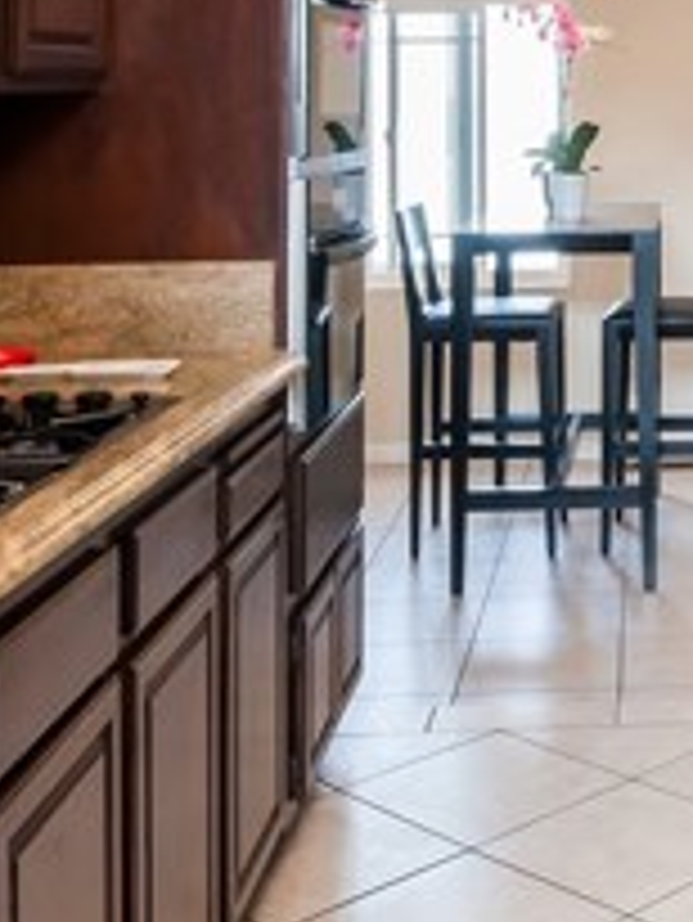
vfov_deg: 29.1
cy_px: 40
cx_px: 767
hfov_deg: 22.0
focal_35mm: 63
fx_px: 1680
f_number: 10
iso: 200
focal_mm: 14
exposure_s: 1/10
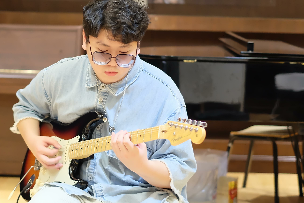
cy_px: 109
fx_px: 844
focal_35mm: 100
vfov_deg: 13.7
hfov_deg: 20.4
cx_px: 128
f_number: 1.4
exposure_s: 1/75
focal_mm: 35
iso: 1000
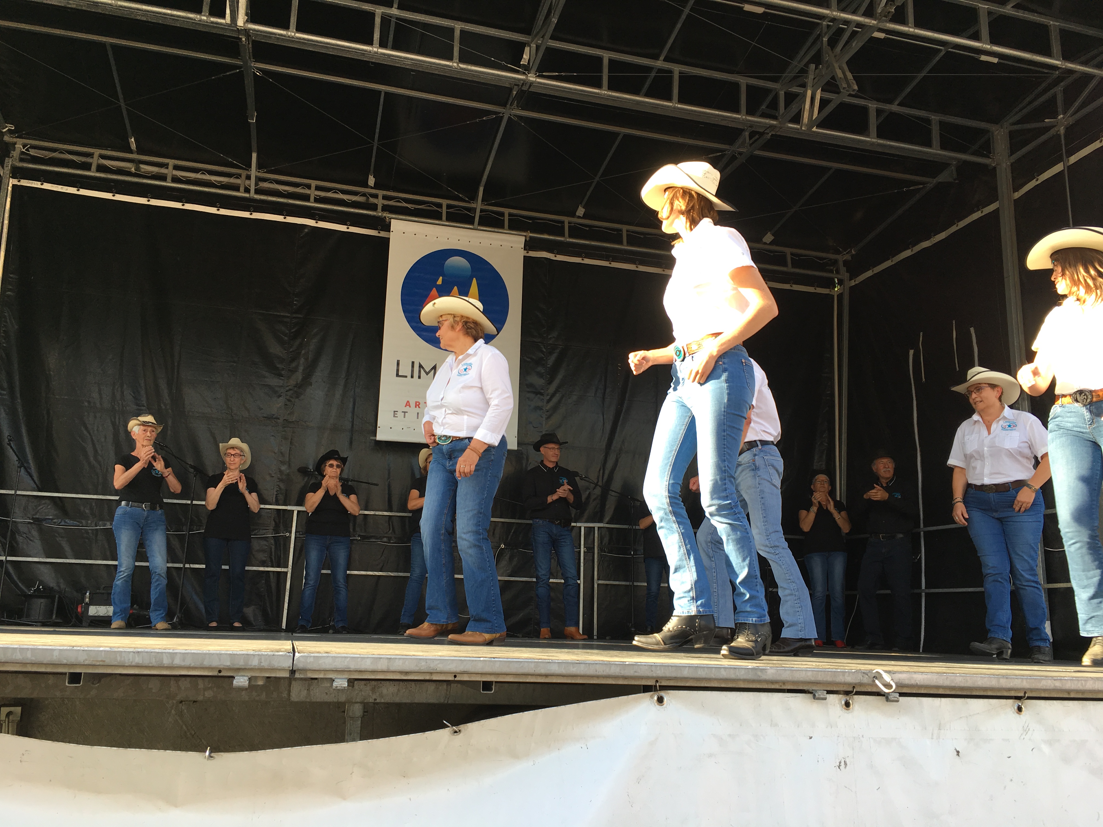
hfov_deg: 61.7
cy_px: 414
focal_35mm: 29
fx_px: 924
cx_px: 552
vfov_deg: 48.2
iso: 25
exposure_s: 1/195
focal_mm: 4.15
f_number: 2.2
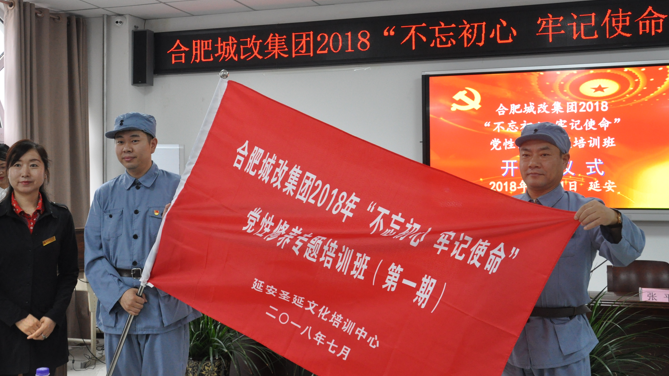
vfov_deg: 27.7
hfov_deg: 47.3
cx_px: 321
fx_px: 763
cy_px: 156
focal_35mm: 43
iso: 1250
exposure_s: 1/50
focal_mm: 24
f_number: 7.1
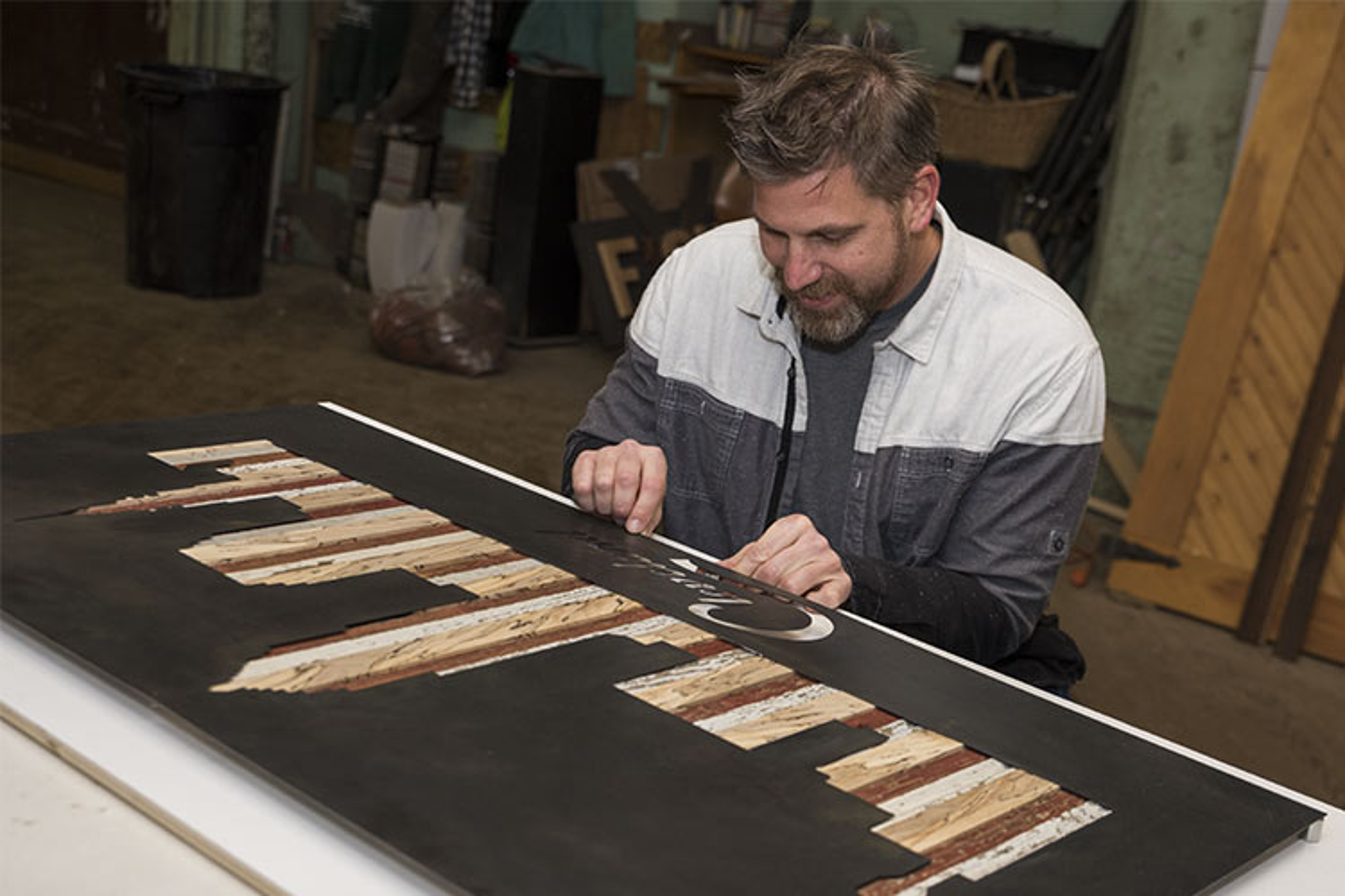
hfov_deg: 48.5
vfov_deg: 33.4
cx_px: 672
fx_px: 1494
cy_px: 448
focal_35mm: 40
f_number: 4
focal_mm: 40
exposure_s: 1/250
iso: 400
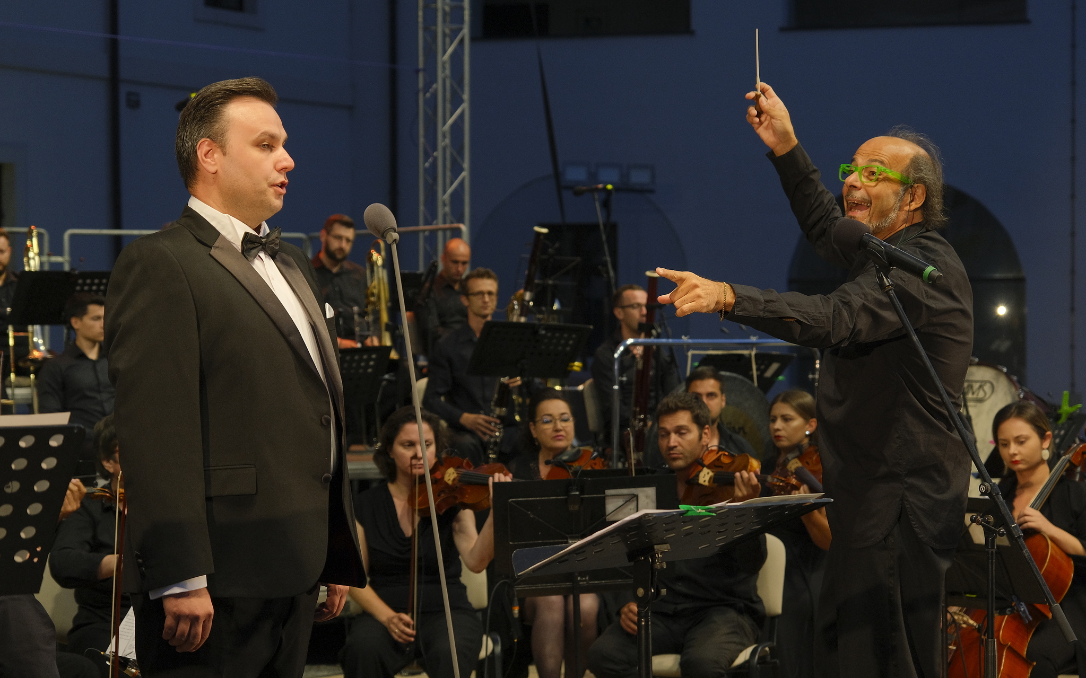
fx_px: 2397
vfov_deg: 16.1
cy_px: 358
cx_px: 543
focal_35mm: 81
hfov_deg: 25.5
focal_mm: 52.4
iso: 800
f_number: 4
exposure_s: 1/125
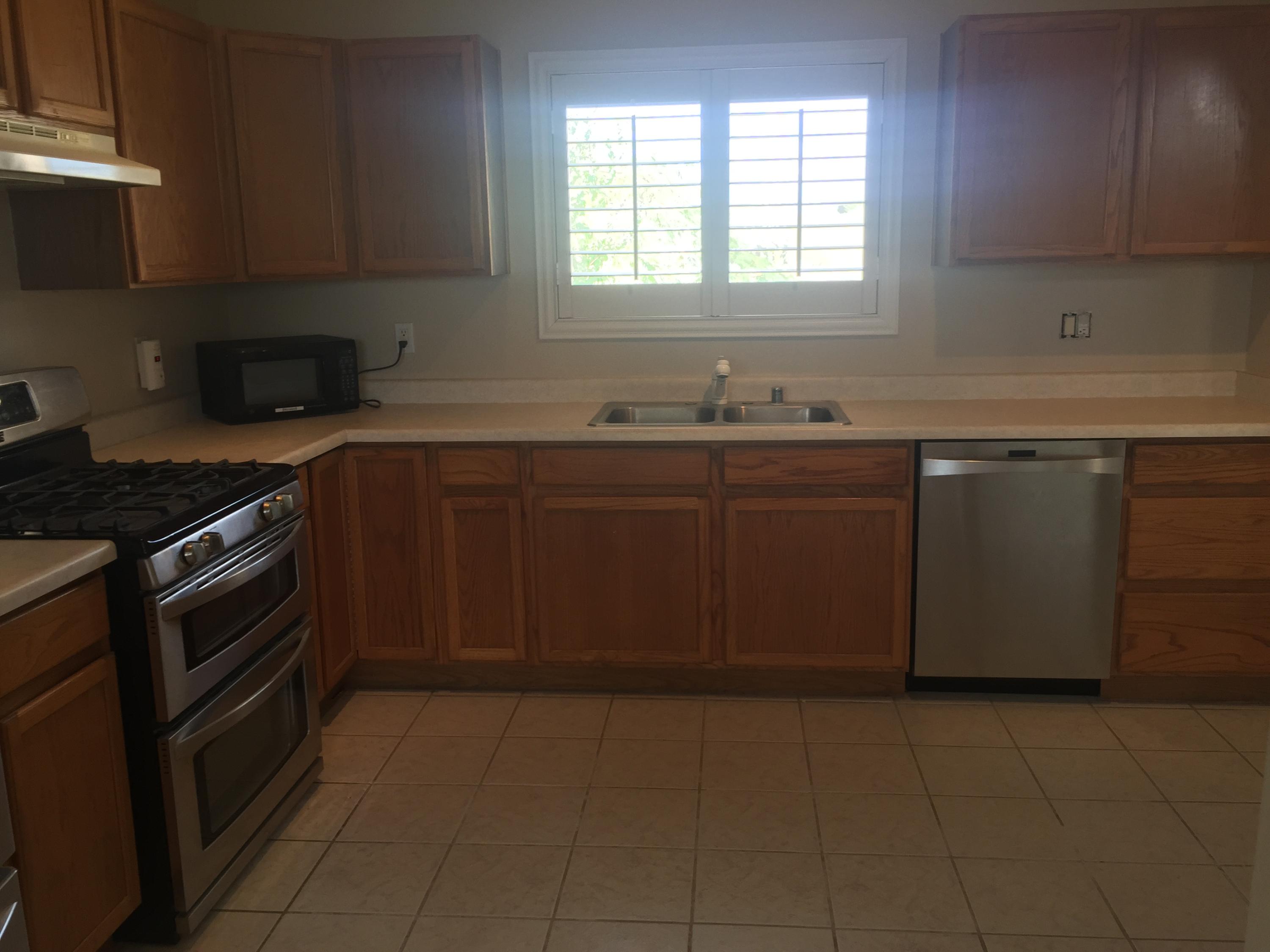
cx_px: 635
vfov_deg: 48.2
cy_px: 476
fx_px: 1064
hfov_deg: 61.7
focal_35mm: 29
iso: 40
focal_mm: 4.15
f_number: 2.2
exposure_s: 1/40
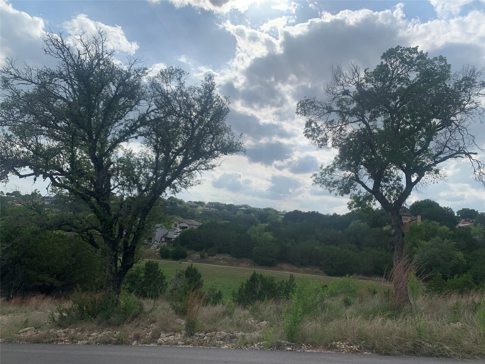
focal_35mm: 26
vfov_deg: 53.1
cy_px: 182
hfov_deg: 67.3
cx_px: 242
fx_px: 364
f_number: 1.8
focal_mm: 4.25
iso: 25
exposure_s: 1/5714
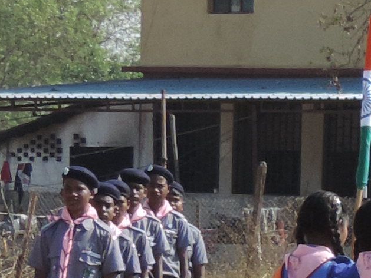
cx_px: 835
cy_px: 254
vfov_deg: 3.8
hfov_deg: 5.0
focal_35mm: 389
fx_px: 4170
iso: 80
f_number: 3.6
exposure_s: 1/500
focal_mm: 8.9
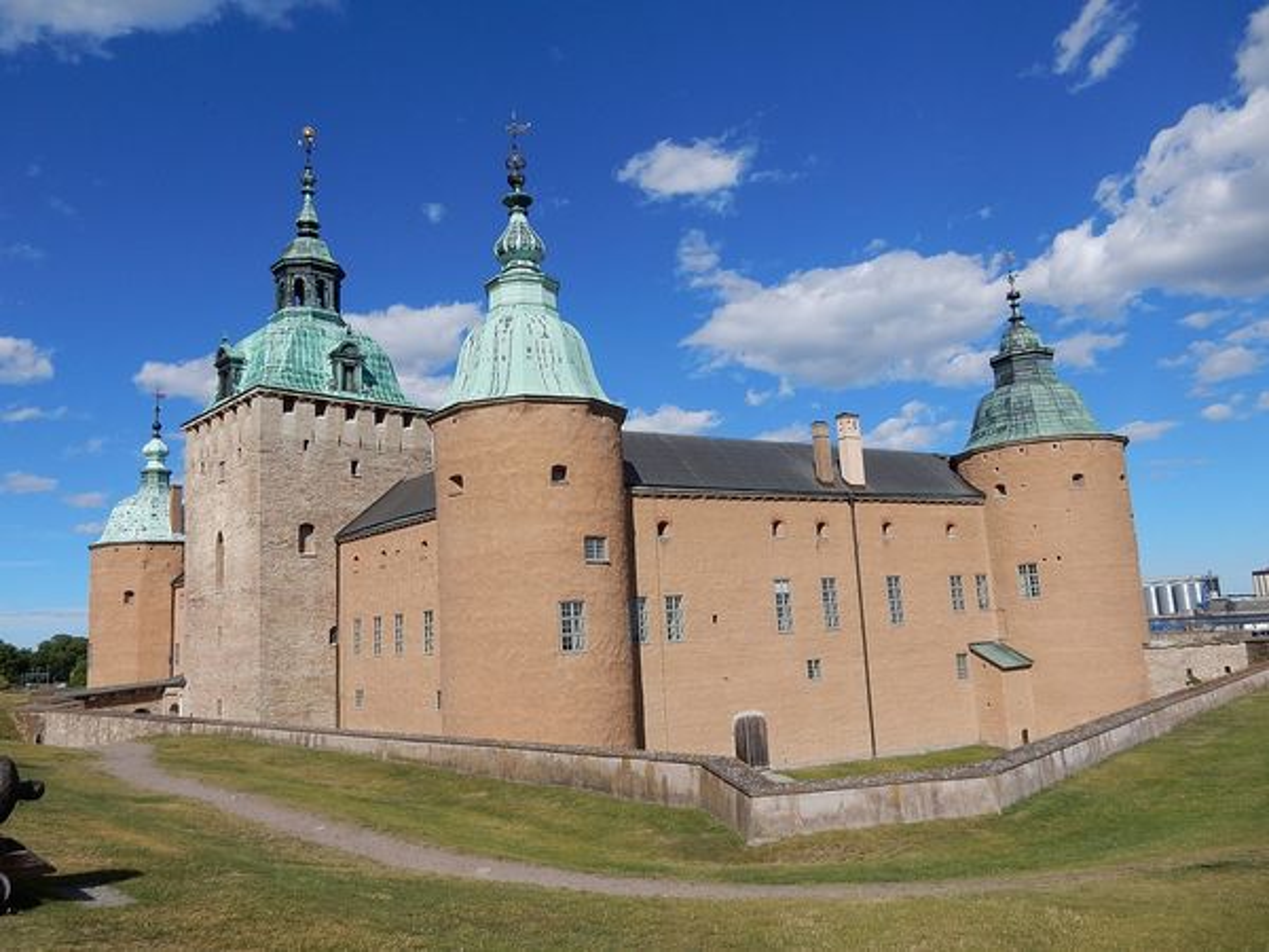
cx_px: 634
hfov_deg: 69.4
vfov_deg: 54.9
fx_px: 916
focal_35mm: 25
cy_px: 476
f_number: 3.7
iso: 125
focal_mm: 4.5
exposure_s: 1/1600
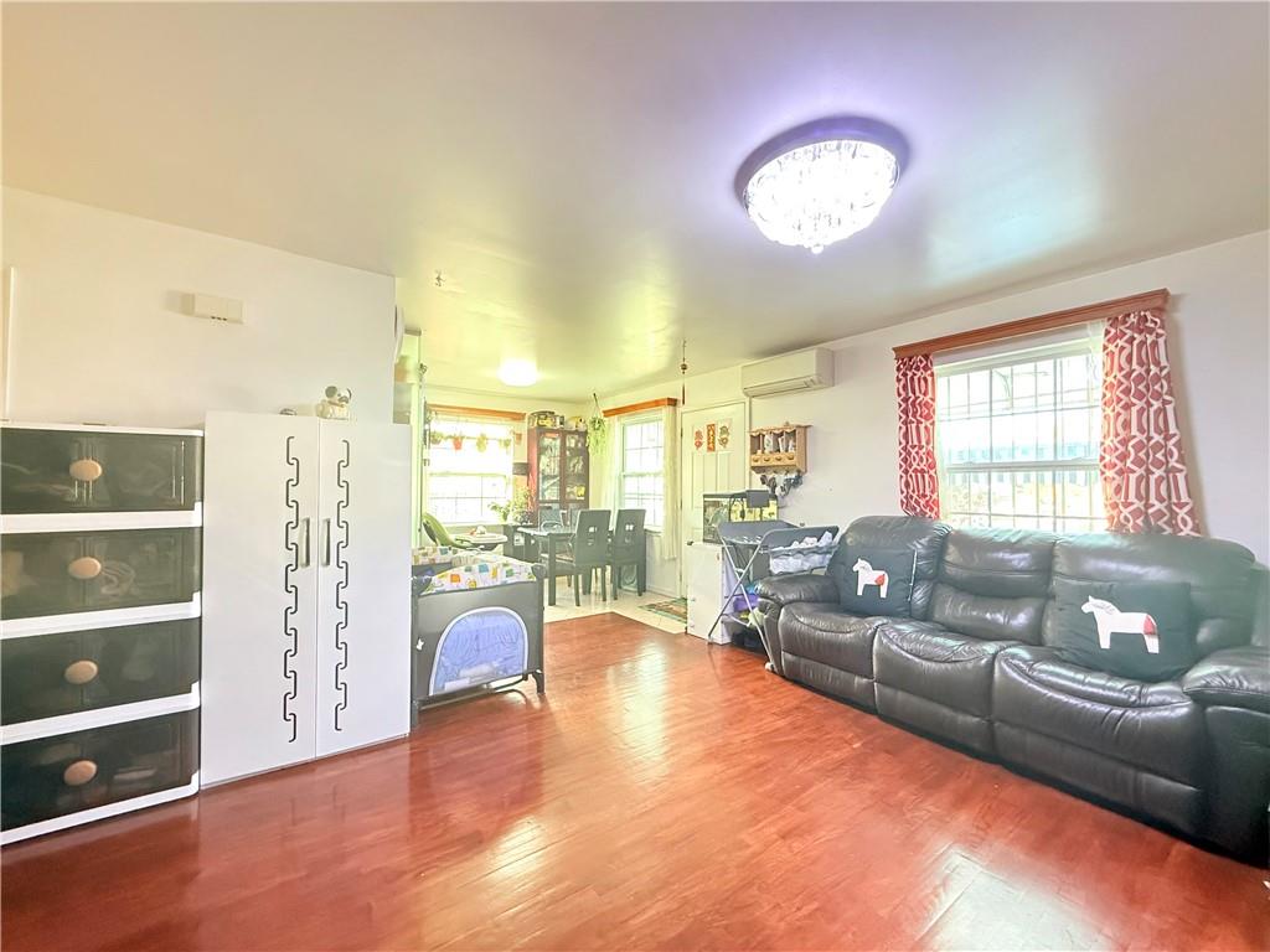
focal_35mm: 14
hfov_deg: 102.1
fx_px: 514
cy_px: 476
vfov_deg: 85.7
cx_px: 635
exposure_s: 1/60
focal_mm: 2.22
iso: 800
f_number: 2.2
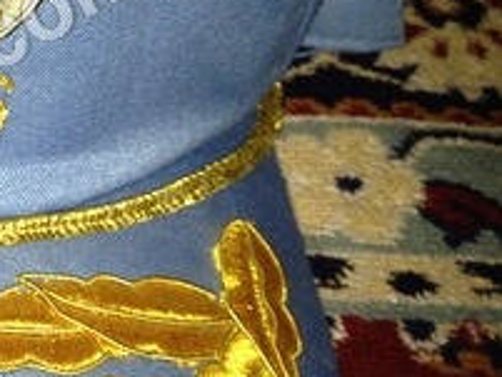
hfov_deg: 20.8
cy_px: 111
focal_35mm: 87
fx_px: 1262
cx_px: -120
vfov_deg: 16.9
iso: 64
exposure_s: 1/55
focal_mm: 4.28
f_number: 2.4
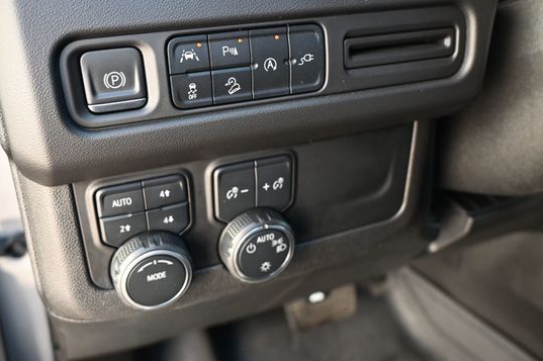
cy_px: 166
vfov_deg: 41.9
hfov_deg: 59.5
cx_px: 224
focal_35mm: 31
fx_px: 472
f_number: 3.5
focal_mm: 17.5
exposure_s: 1/125
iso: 1250
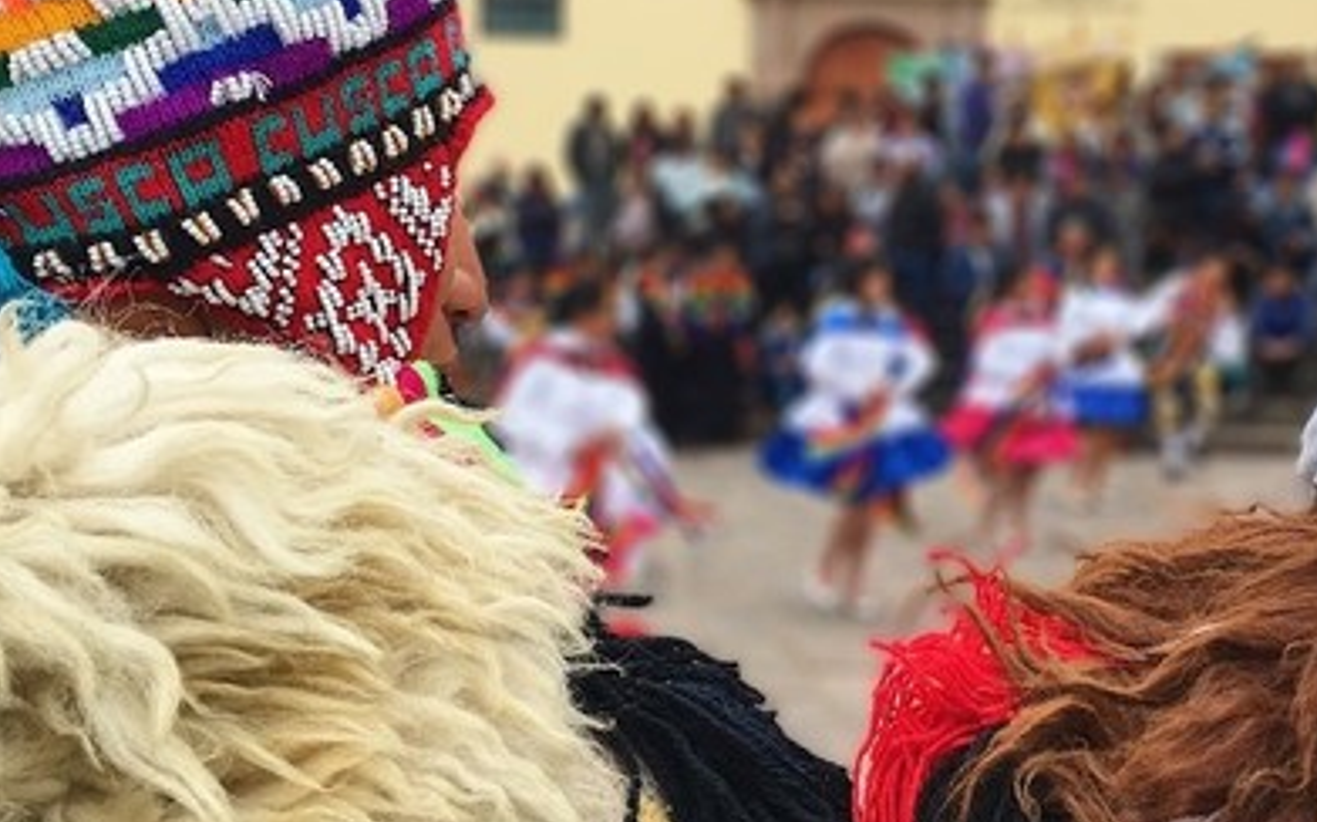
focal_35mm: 49
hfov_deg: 40.9
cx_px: 776
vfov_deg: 26.3
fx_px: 1758
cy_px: 386
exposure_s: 1/348
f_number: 2.2
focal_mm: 4.15
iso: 25
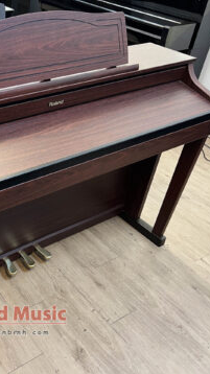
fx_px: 377
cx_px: 7
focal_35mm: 38
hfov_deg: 29.4
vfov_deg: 52.8
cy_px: 187
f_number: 1.5
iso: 160
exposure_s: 1/50
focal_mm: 5.7
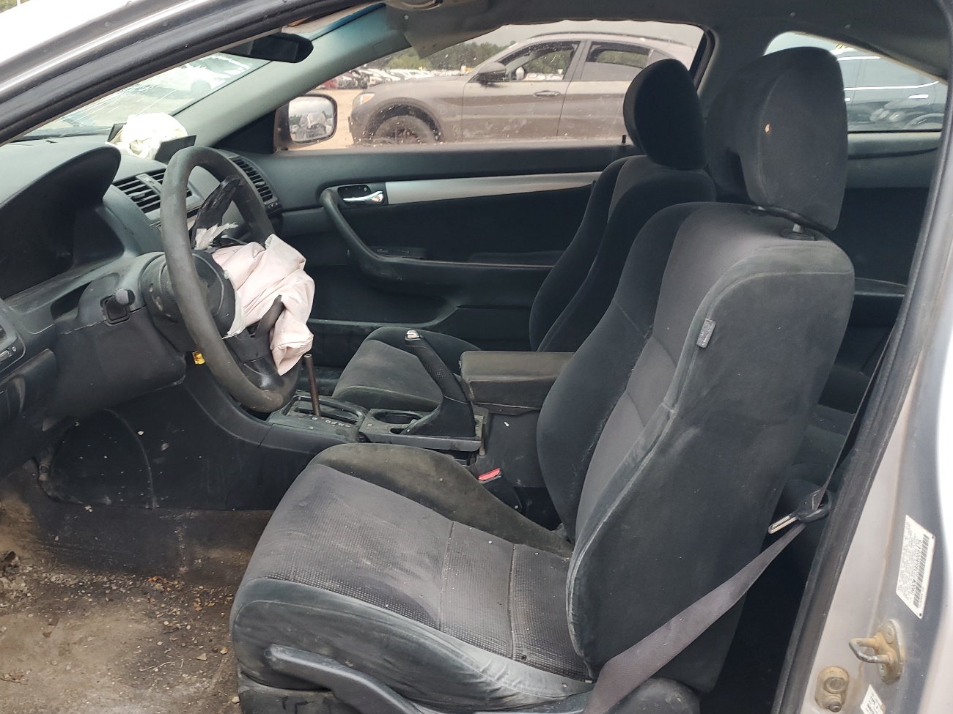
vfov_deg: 44.1
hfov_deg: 56.5
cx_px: 398
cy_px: 394
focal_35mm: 32
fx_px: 881
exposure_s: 1/60.2
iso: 57
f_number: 1.5
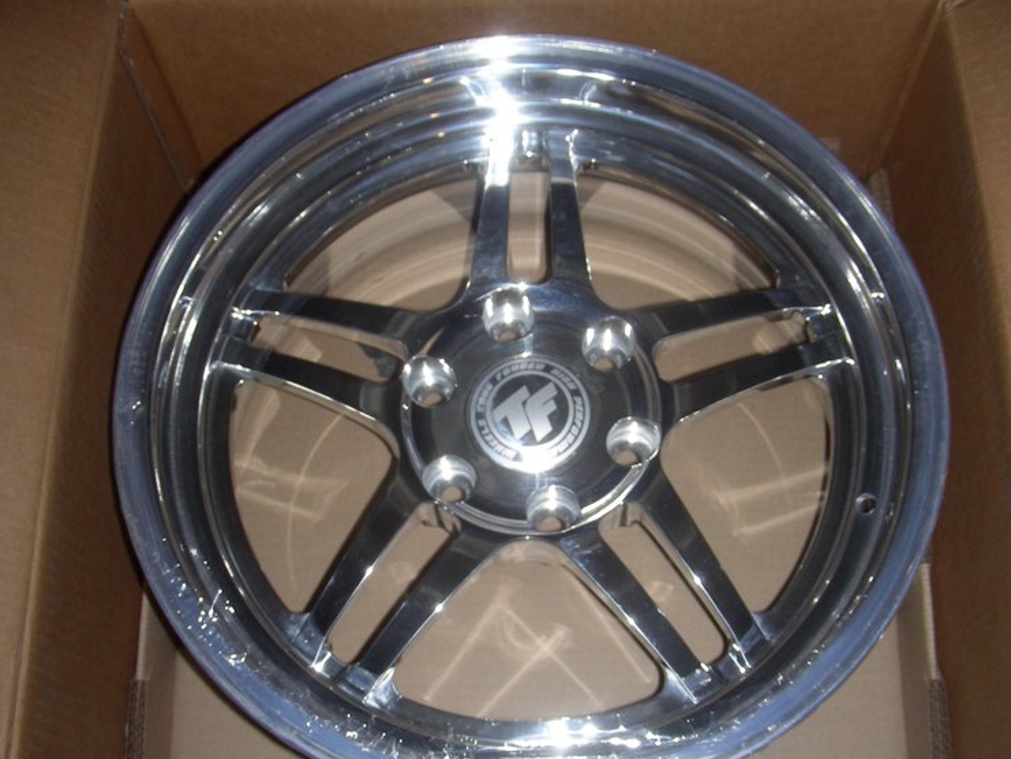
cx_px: 509
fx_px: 1198
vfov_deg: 35.1
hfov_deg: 45.8
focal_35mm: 41
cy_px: 390
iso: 50
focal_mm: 6.3
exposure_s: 1/60.1
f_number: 3.5
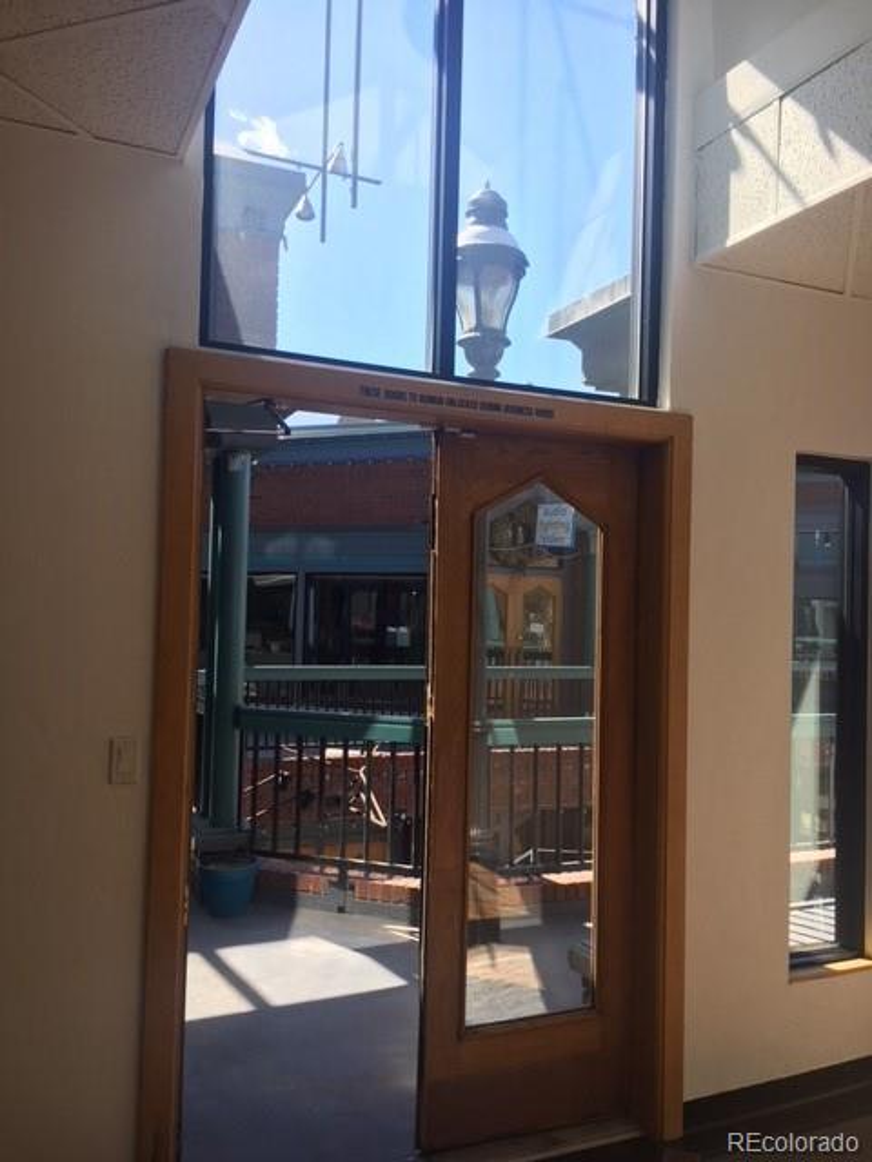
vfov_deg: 61.7
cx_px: 436
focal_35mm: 29
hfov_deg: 48.2
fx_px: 974
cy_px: 581
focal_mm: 4.15
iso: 25
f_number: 2.2
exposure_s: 1/373
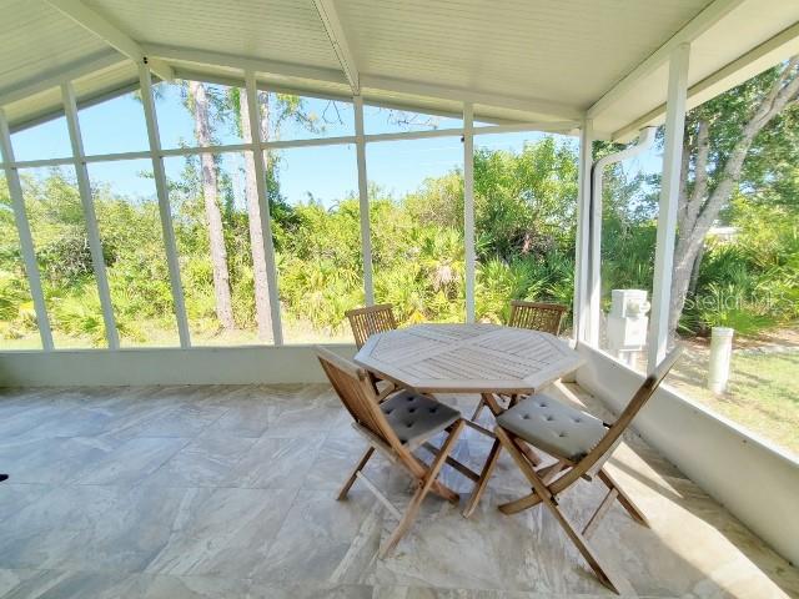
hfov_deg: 106.2
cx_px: 400
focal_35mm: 13
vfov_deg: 89.9
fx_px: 300
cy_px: 300
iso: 50
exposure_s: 1/225
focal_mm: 1.8
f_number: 2.2
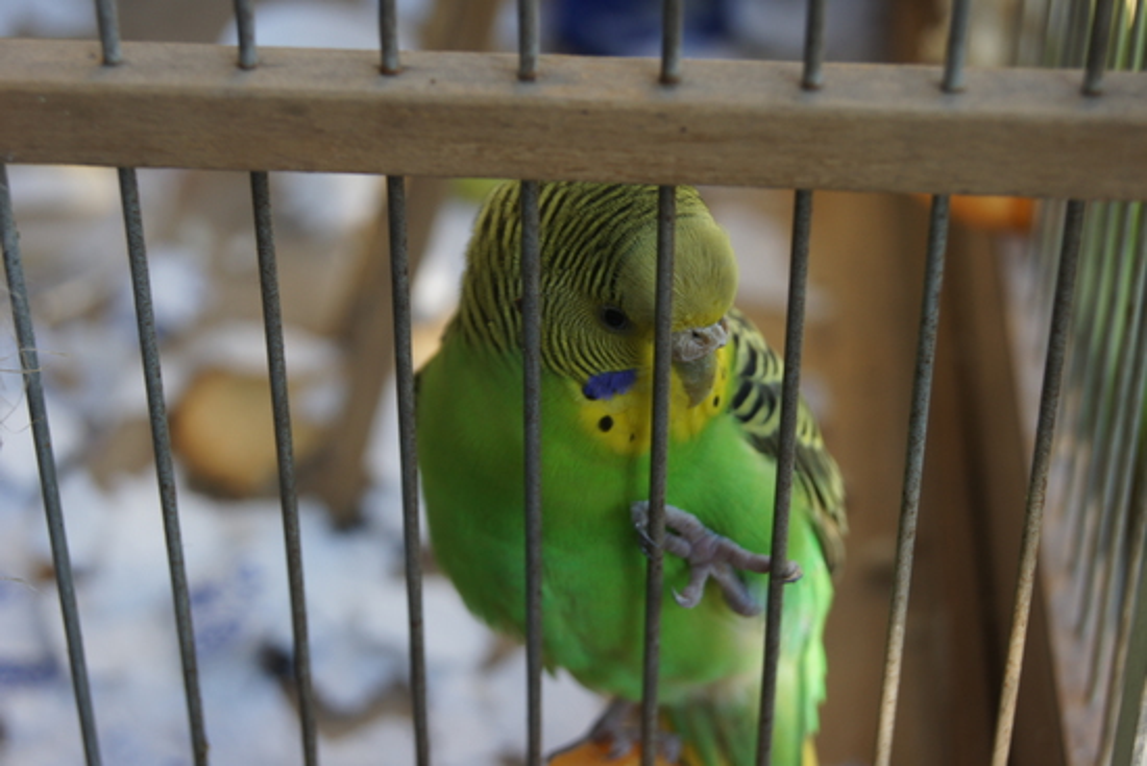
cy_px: 383
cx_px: 574
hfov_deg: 24.6
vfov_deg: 16.6
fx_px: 2629
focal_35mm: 82
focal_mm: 55
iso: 200
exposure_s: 1/100
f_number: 5.6
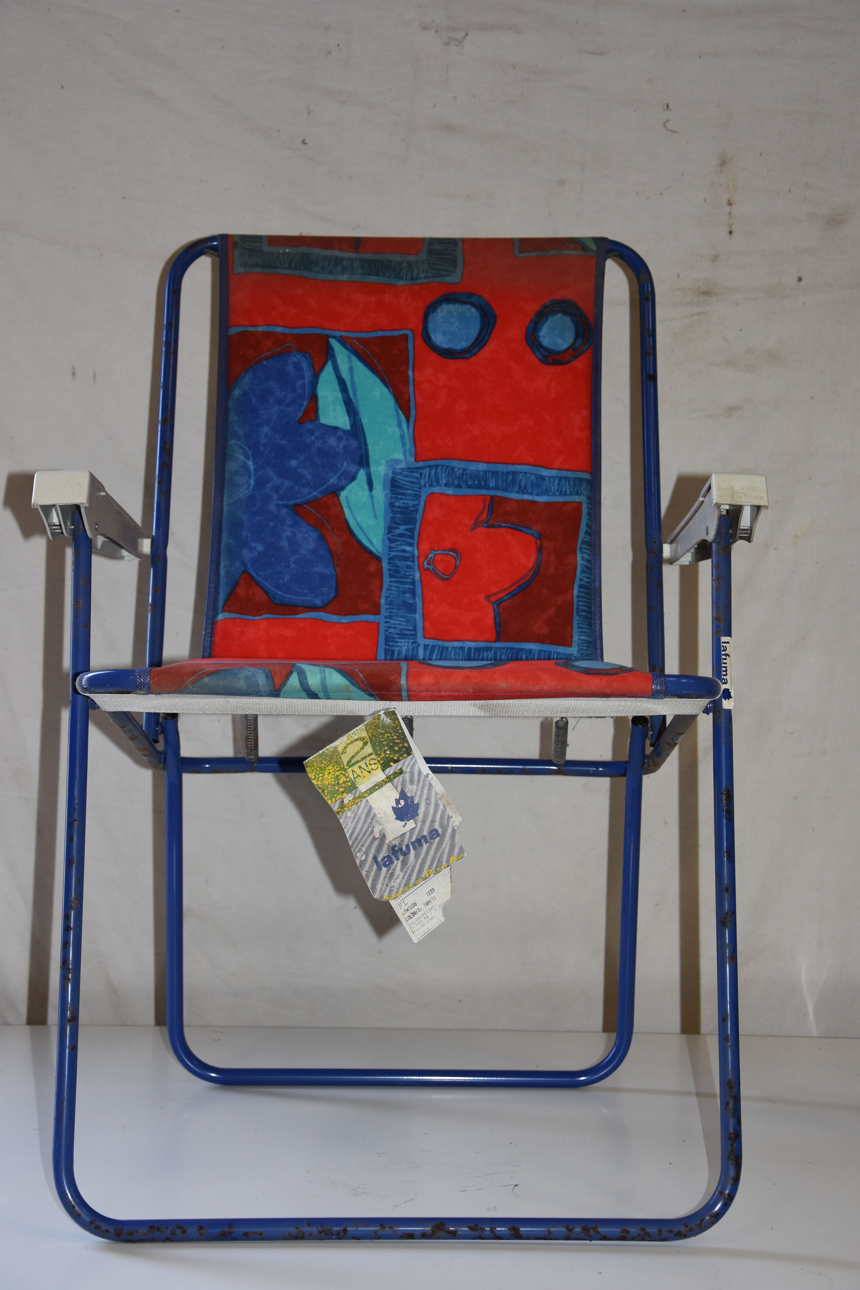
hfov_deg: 23.4
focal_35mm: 58
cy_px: 646
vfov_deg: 34.5
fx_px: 2078
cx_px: 434
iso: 400
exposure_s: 1/60
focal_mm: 38
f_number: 4.5
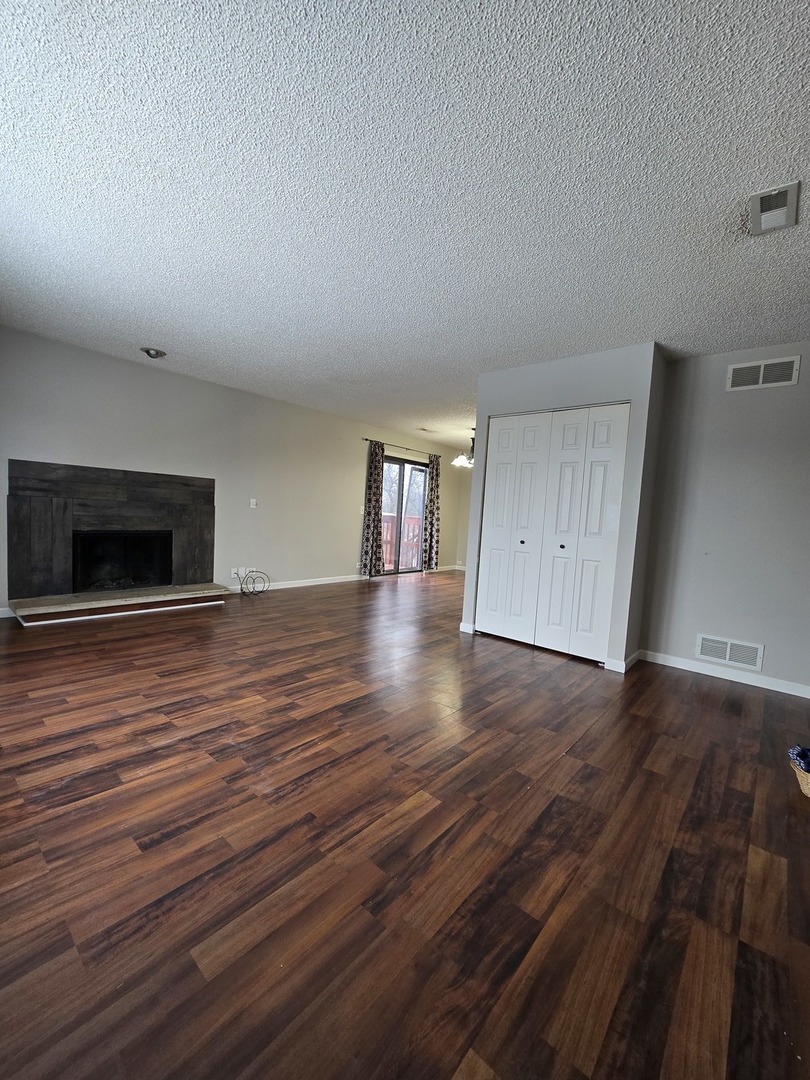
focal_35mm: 13
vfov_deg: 106.2
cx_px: 405
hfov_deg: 89.9
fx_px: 406
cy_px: 540
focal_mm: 2.2
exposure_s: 1/60
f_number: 2.2
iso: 80
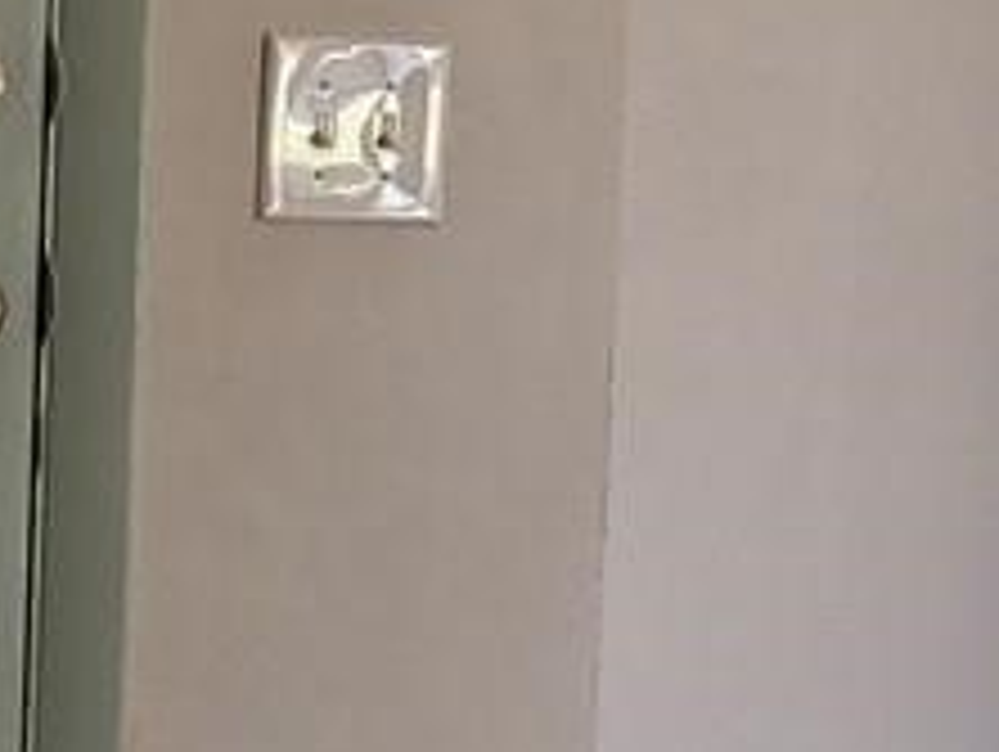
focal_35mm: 187
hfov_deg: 10.1
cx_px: 1611
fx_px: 5403
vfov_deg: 8.0
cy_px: 383
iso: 80
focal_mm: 5.4
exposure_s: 1/120
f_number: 1.8
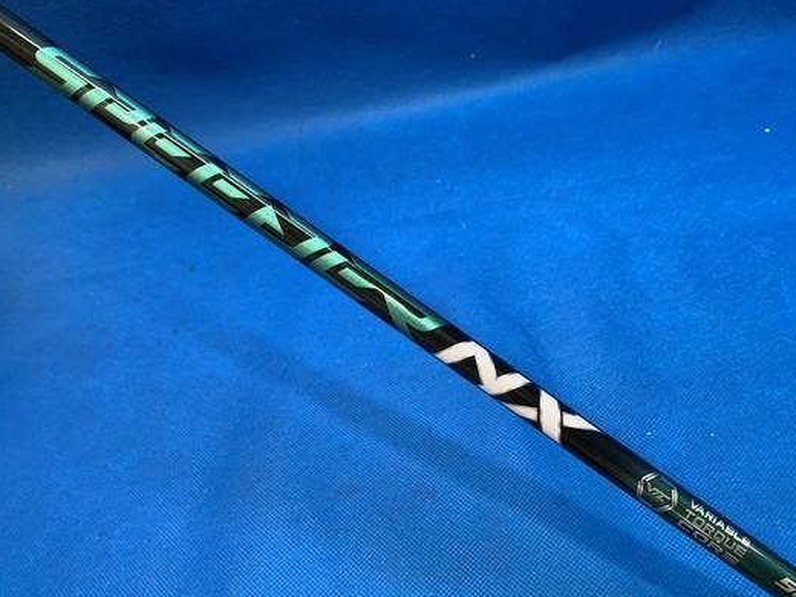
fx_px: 736
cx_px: 424
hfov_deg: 56.8
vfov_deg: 44.1
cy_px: 329
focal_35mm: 32
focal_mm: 4.25
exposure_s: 1/60
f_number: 1.8
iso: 80
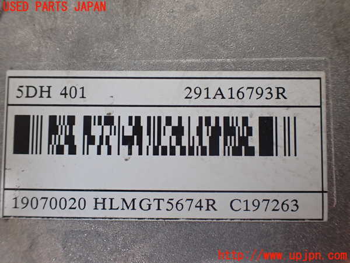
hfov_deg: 60.0
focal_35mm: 30
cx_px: 175
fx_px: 303
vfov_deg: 46.8
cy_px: 132
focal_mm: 5.4
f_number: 2.3
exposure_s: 1/125
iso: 200
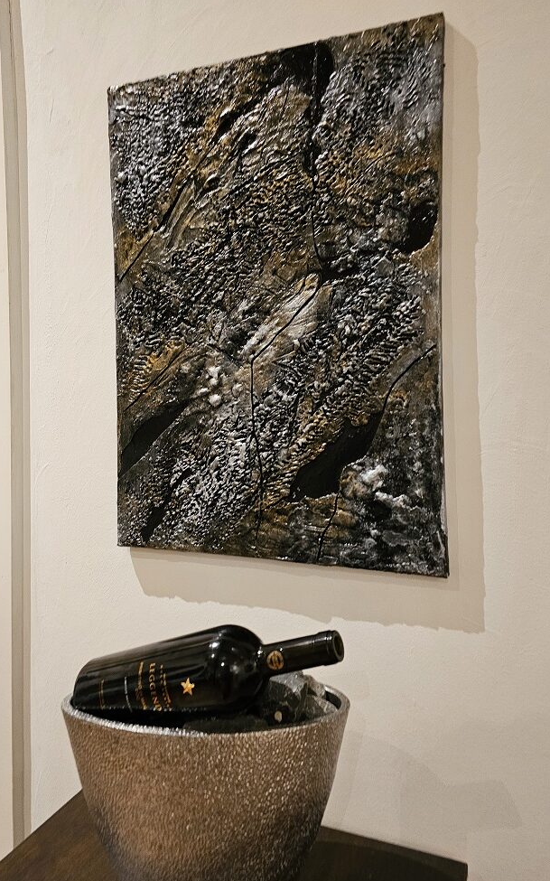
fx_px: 600
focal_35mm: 25
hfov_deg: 49.2
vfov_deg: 72.6
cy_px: 443
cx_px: 297
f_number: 1.7
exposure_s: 1/25
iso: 500
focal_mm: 6.3
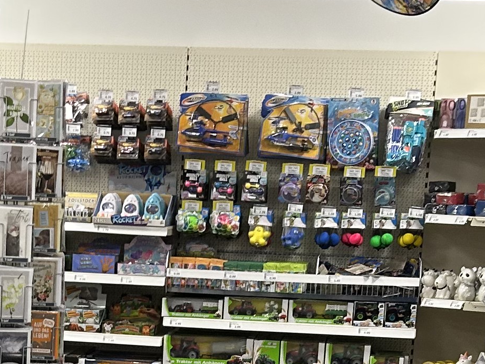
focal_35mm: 114
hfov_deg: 17.1
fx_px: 1597
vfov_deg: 12.5
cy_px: 507
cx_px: 65
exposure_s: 1/50
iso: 80
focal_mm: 5.7
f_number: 1.5
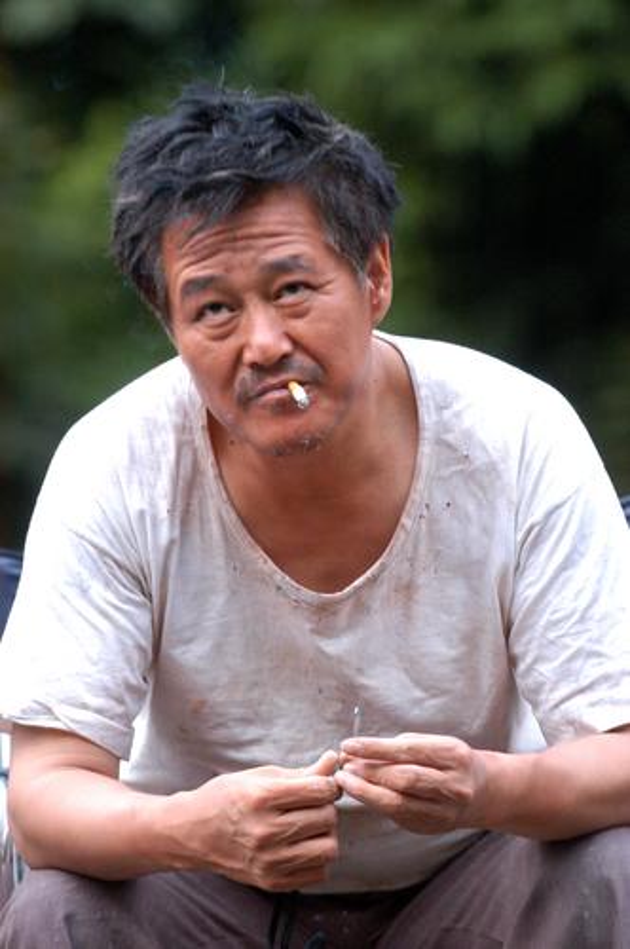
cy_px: 474
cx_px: 315
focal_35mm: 300
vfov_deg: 6.9
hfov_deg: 4.6
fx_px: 7896
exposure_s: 1/400
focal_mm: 200
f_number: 4
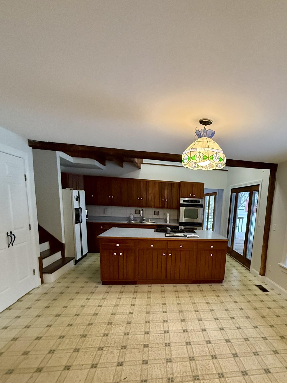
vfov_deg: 82.9
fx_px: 210
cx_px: 190
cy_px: 242
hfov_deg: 66.9
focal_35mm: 19
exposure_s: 1/120
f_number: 2.2
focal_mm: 2.22
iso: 640
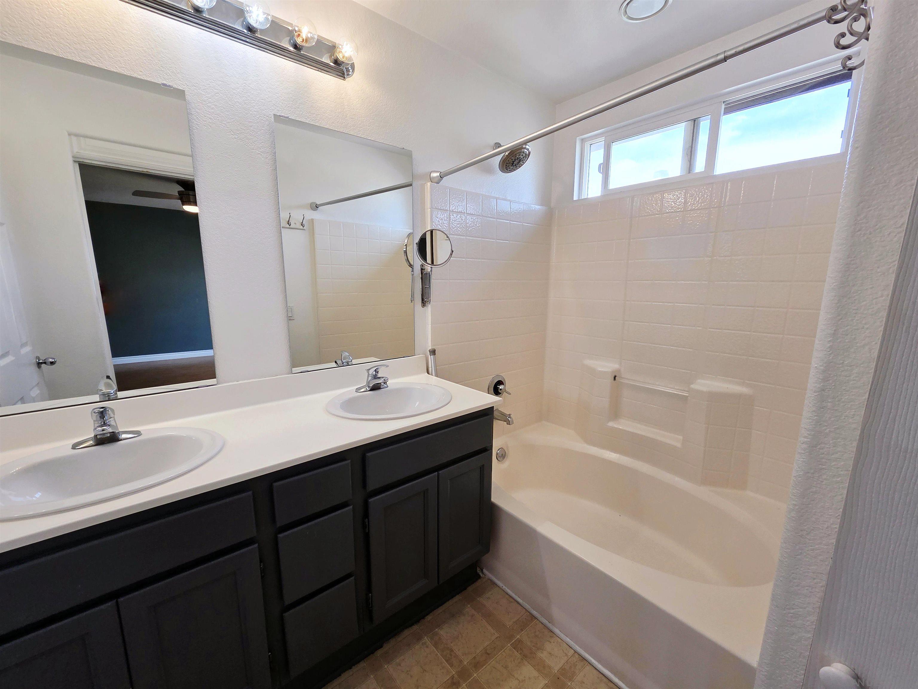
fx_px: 345
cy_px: 344
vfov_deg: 89.9
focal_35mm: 13
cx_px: 459
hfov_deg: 106.2
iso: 50
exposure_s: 1/128
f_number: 2.2
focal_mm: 2.2
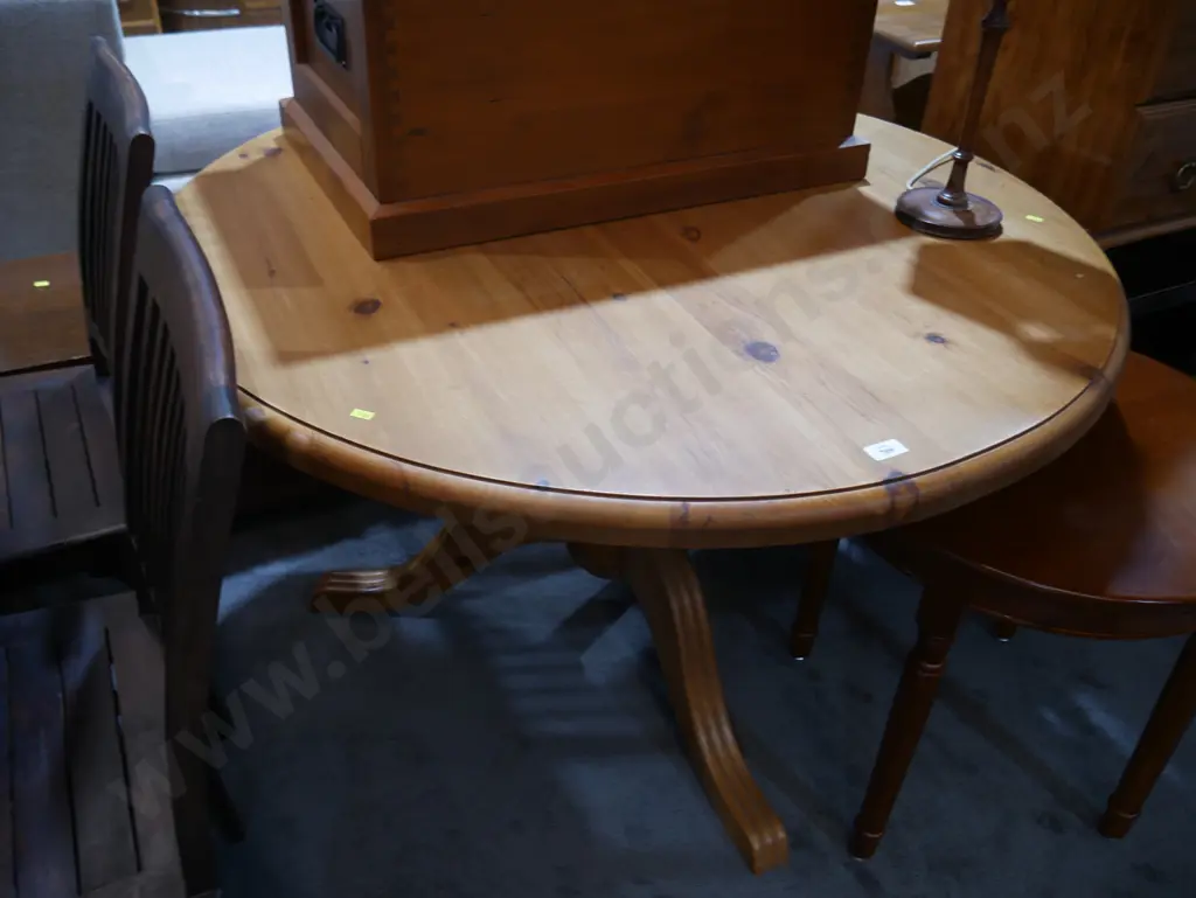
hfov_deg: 63.4
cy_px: 449
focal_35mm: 28
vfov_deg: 49.8
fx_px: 968
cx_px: 598
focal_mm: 14
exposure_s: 1/60
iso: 320
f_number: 3.5
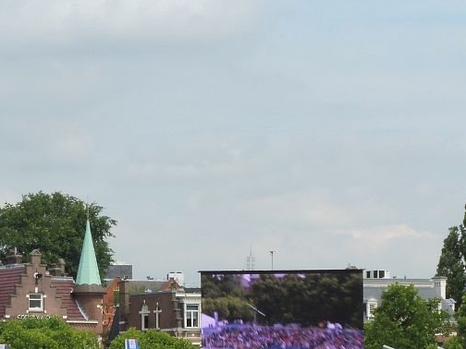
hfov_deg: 8.0
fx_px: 3339
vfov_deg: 6.0
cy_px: 298
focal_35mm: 248
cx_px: 94
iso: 100
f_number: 7.1
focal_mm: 21.8
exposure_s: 1/320
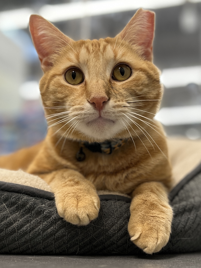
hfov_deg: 53.1
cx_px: 100
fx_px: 201
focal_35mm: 26
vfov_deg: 67.3
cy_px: 134
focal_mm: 5.1
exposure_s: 1/120
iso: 125
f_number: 1.6
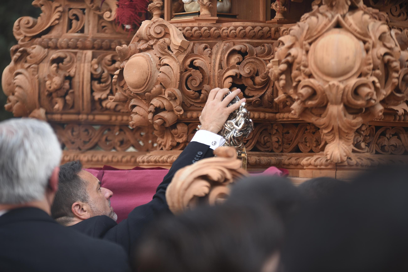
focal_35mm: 140
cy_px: 136
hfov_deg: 14.6
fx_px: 1587
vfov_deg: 9.8
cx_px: 204
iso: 140
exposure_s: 1/200
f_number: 2.8
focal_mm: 140
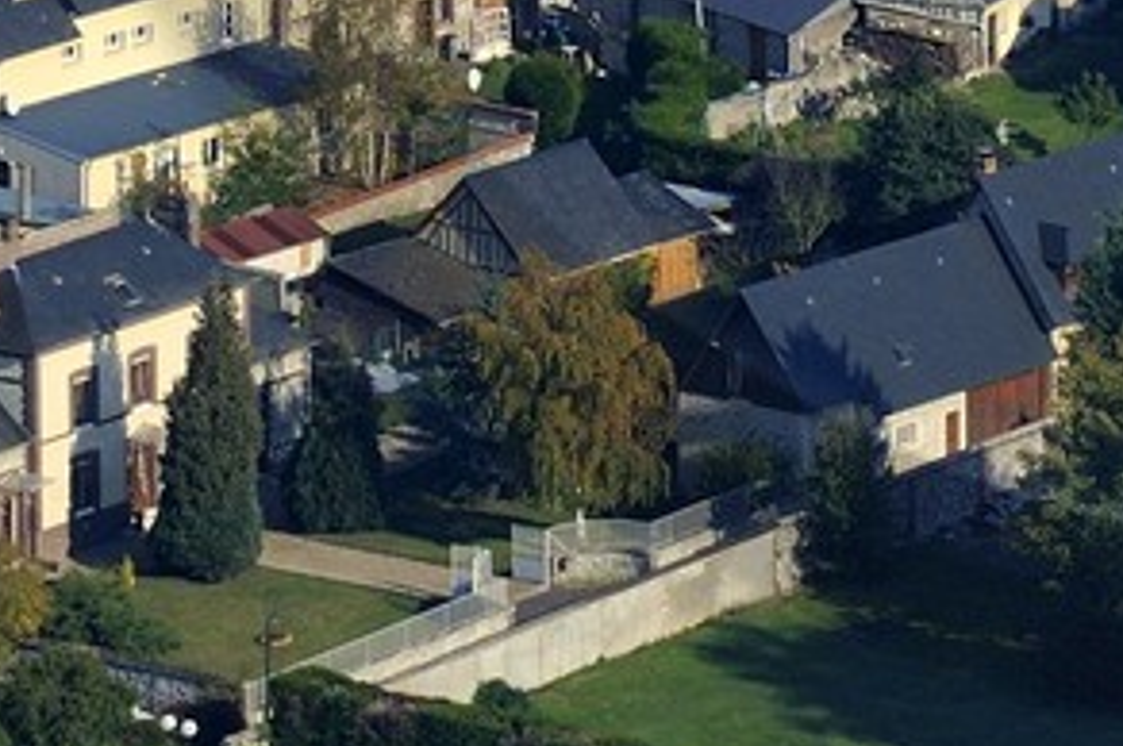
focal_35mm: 905
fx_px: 28199
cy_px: -846
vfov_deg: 1.5
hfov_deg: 2.3
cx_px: 1477
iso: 400
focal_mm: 165
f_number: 10
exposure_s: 1/800
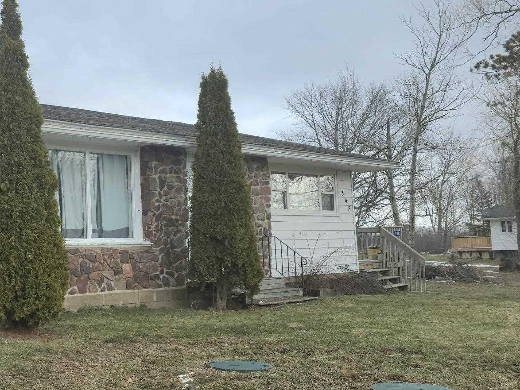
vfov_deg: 30.9
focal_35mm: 47
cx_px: 15
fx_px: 706
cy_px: 189
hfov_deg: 36.8
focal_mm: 6.3
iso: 12
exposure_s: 1/222
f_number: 1.7
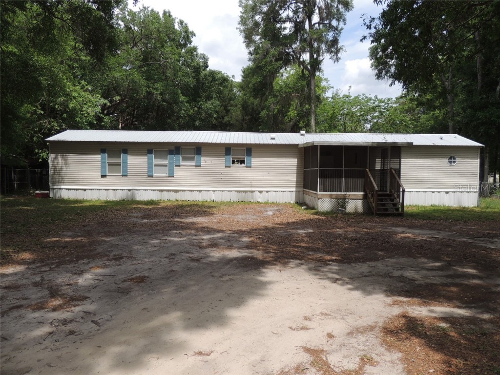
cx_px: 250
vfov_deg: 56.8
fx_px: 347
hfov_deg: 71.6
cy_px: 188
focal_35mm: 24
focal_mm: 4.3
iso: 100
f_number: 3
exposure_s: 1/1250
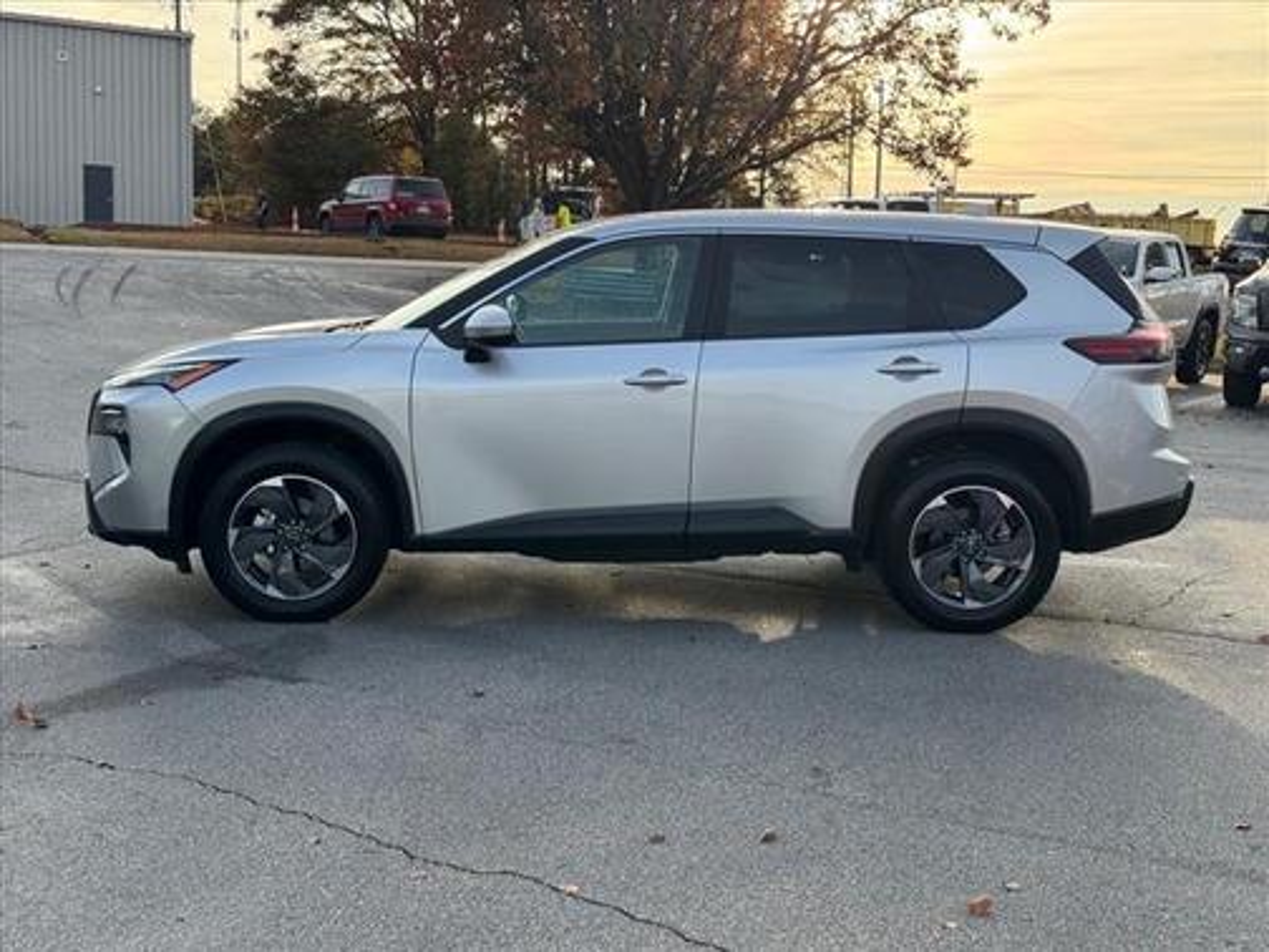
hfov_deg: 39.7
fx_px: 1760
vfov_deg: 30.3
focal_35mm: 48
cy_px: 476
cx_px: 634
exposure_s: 1/913
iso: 64
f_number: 1.78
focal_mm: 6.76
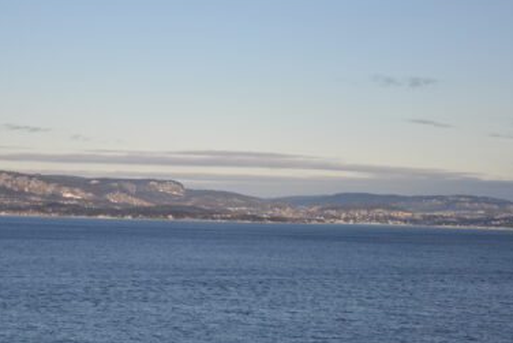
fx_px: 1597
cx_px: 191
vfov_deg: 12.2
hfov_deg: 18.2
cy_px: 207
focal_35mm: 112
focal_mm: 52
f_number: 5
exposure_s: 1/640
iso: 200
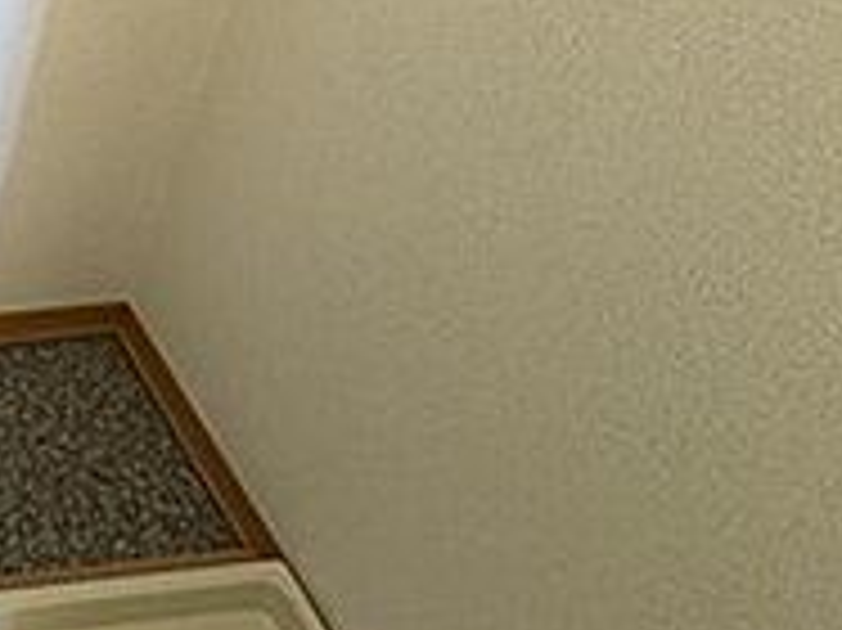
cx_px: -477
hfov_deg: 26.3
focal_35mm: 48
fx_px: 1167
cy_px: -306
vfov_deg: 24.0
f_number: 2.2
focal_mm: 2.22
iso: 400
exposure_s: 1/60
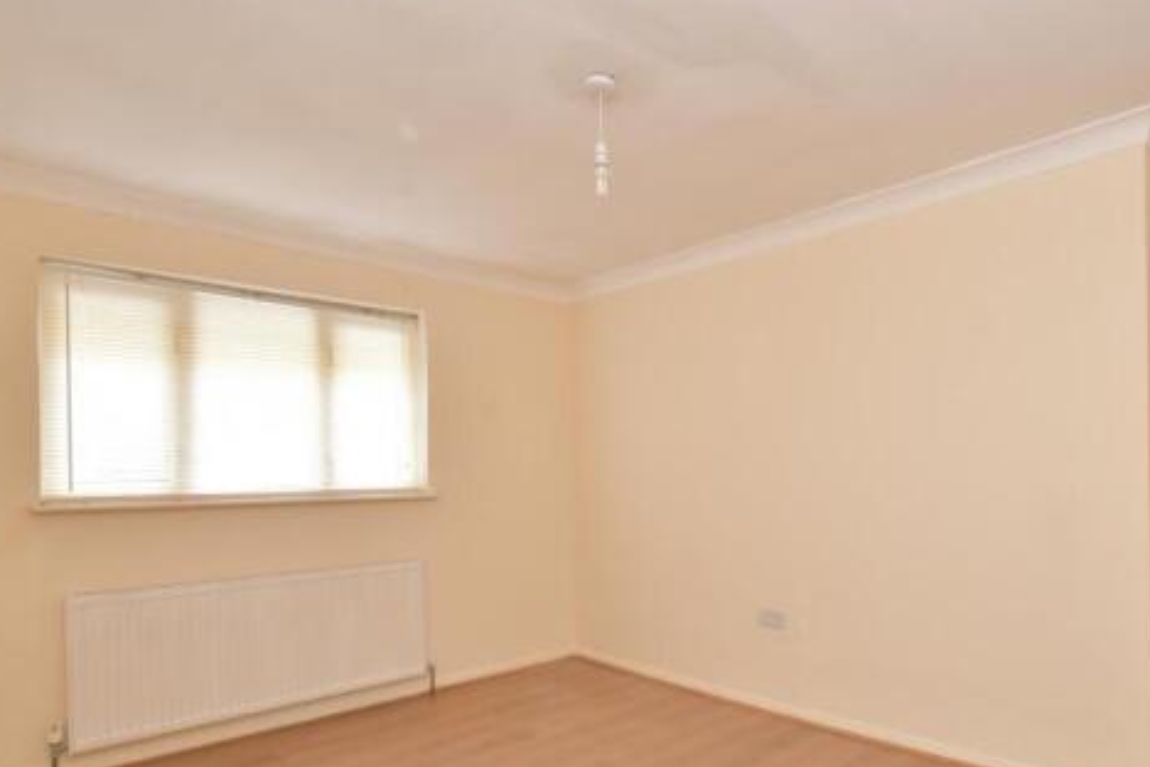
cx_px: 731
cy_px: 468
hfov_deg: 79.4
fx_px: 671
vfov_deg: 58.9
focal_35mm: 21
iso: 500
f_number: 9
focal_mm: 10
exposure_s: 1/25
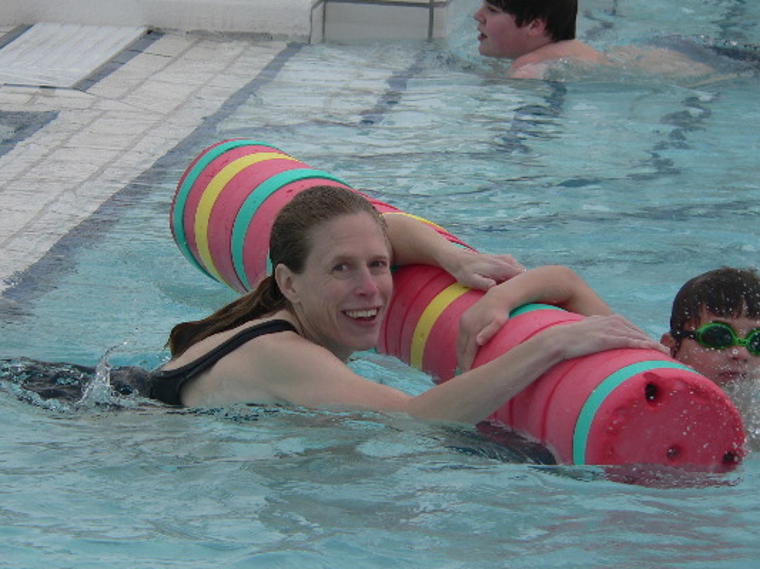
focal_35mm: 286
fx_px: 6275
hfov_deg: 6.9
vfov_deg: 5.2
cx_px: 317
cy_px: 322
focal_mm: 39.6
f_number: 2.8
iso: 80
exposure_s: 1/320
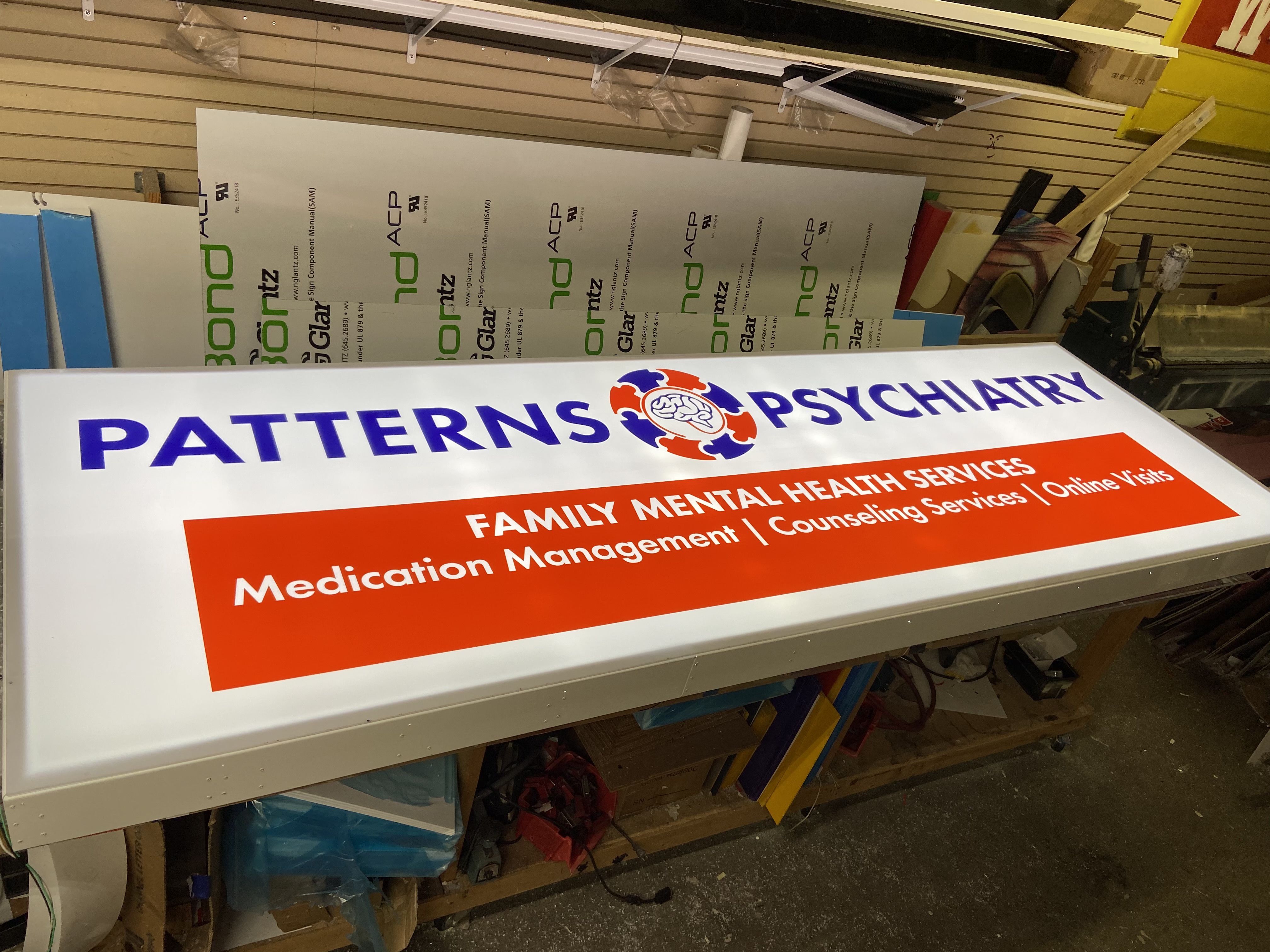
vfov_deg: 53.1
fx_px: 954
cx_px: 635
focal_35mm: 26
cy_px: 476
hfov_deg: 67.3
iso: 64
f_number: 1.8
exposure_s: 1/120
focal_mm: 4.25
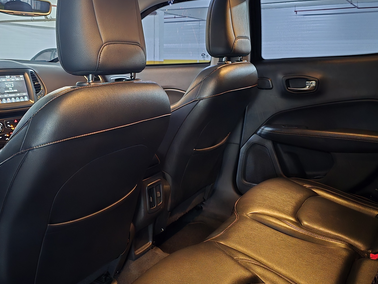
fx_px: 360
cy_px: 128
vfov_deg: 42.9
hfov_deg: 55.2
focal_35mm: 33
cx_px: 168
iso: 3200
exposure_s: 1/15
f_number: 1.7
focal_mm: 6.3
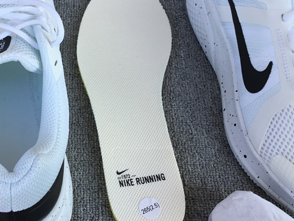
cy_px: 106
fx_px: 433
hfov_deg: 36.6
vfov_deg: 28.5
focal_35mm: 51
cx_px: 71
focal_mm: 3.3
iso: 25
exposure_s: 1/245
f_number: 2.4
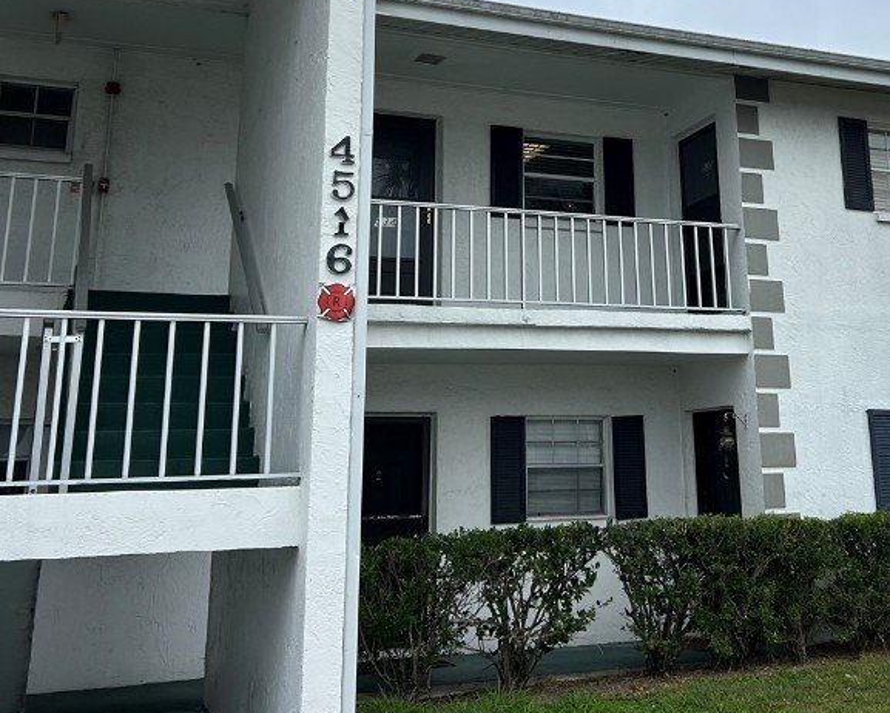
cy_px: 130
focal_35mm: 45
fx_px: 1186
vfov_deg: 32.4
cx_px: 592
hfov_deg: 40.6
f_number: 1.5
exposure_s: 1/3968
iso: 50
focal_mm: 5.7
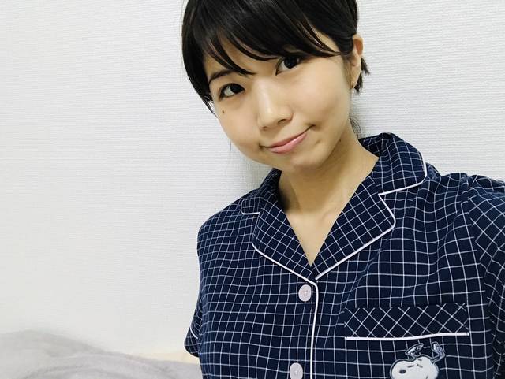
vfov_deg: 44.2
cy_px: 190
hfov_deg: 56.8
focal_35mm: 32
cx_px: 252
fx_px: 467
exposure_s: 1/30
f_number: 2.2
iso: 160
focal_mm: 2.87
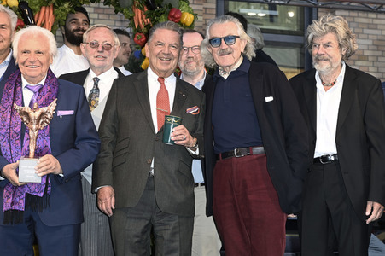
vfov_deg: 19.4
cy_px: 128
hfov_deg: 28.9
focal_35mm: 70
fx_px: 748
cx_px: 192
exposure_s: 1/250
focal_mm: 70
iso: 400
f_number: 5.6
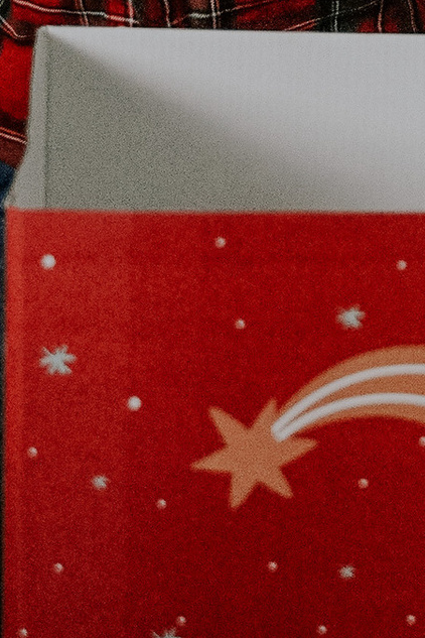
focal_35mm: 201
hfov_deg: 6.7
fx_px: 3552
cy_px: -237
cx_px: 796
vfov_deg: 10.0
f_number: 3.2
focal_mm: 33.1
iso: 4000
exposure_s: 1/250
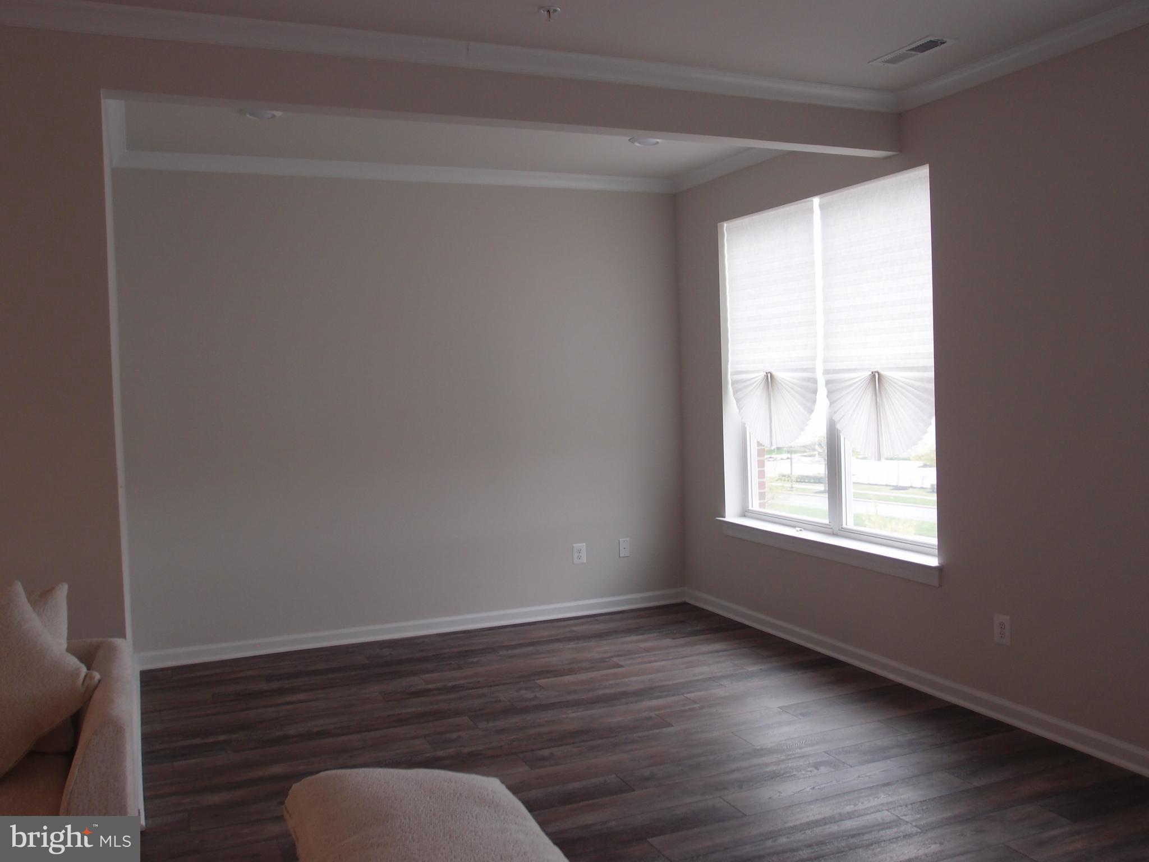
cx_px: 574
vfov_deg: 46.8
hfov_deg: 60.0
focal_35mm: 30
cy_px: 431
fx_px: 996
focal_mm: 6.48
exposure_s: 1/80
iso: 100
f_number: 2.2
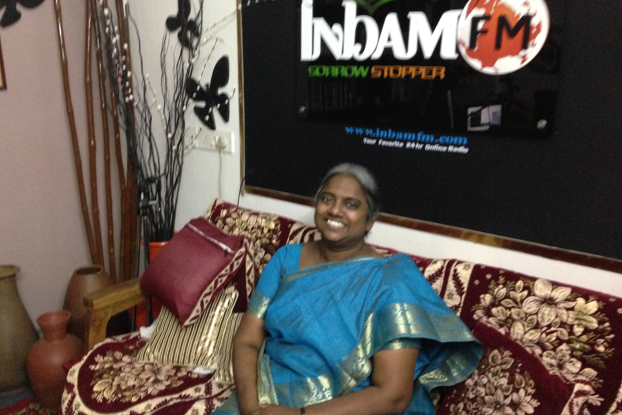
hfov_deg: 54.4
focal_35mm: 35
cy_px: 187
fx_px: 605
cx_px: 306
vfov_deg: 37.8
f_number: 2.4
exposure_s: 1/15
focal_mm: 4.12
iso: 640
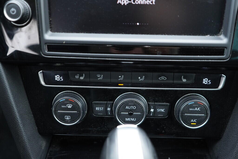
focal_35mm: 36
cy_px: 80
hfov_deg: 53.1
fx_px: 238
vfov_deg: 36.9
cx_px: 119
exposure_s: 1/40
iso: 640
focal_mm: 24
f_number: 2.8
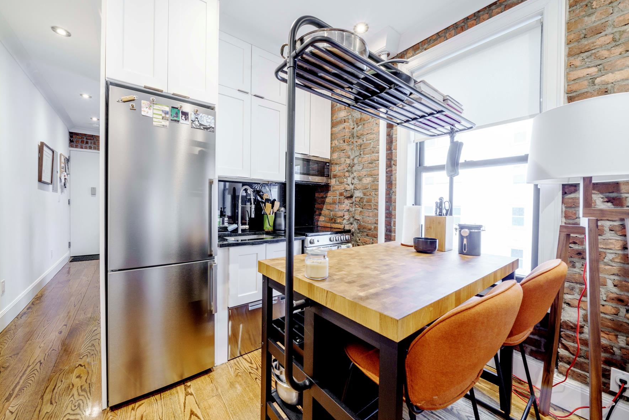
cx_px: 301
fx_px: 227
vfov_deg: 85.4
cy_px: 208
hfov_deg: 108.3
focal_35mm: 13
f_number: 10
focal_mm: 12
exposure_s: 1/1.67
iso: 320
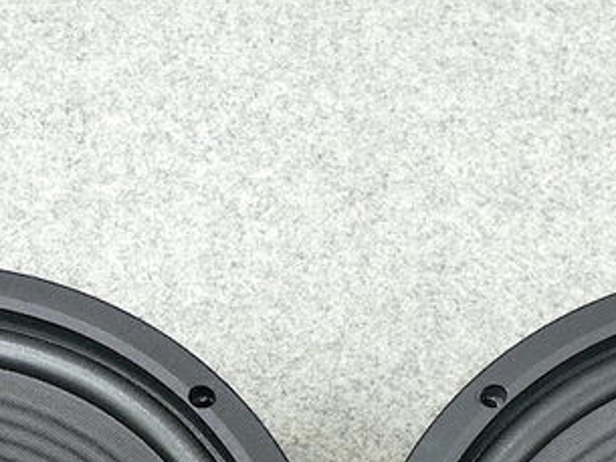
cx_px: 323
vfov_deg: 7.6
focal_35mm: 192
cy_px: 638
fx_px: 3418
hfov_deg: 10.3
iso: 200
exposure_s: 1/5
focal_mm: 10.9
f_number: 4.3
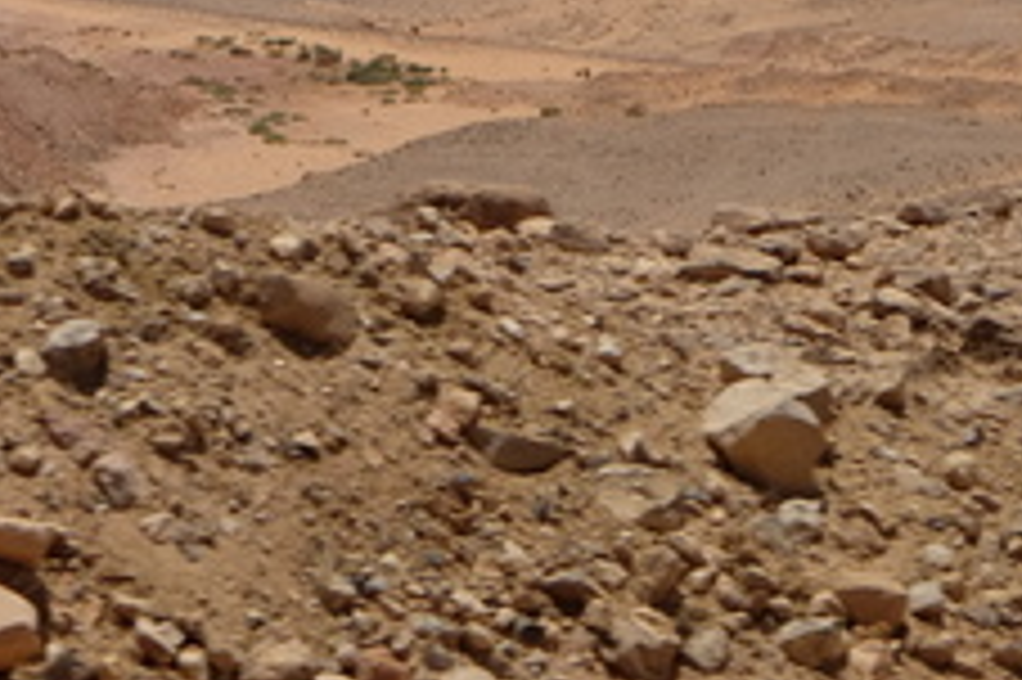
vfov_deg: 4.7
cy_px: -185
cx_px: -423
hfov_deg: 7.0
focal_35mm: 290
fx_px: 8227
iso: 200
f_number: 10
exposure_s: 1/500
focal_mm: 55
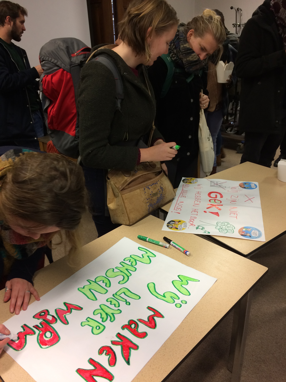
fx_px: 319
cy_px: 191
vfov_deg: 61.7
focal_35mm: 29
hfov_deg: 48.2
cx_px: 143
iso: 100
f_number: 2.2
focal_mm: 4.15
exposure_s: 1/33
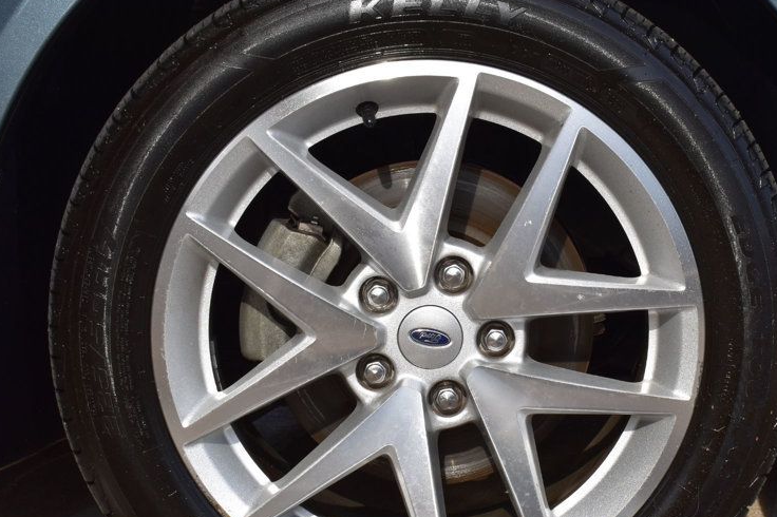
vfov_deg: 20.9
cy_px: 334
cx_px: 500
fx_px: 1396
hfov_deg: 30.9
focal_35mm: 65
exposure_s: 1/500
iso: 360
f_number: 11
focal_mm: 31
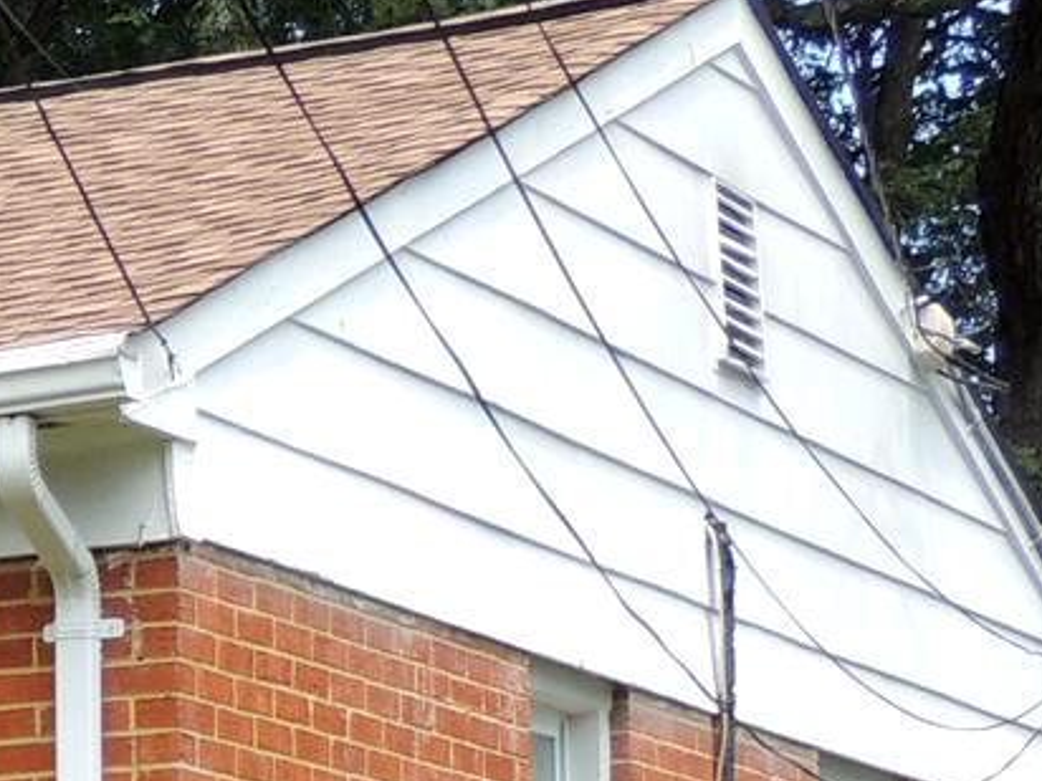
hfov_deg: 8.7
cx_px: -1163
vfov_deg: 6.7
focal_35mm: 214
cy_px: 1519
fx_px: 6442
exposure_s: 1/500
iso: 100
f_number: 3.4
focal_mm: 7.6
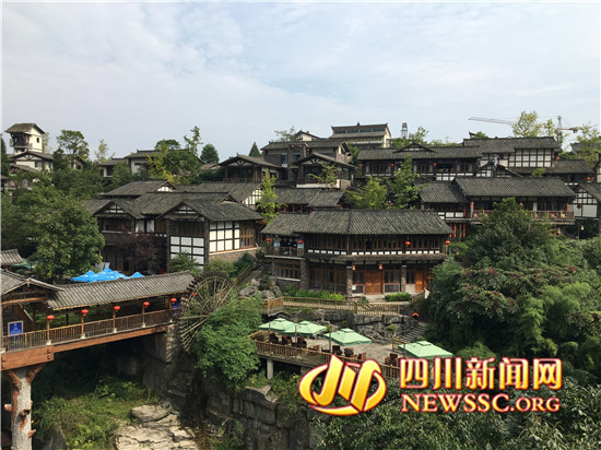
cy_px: 225
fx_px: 503
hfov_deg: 61.7
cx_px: 300
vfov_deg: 48.2
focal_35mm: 29
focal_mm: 4.15
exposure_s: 1/1399
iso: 25
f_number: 2.2
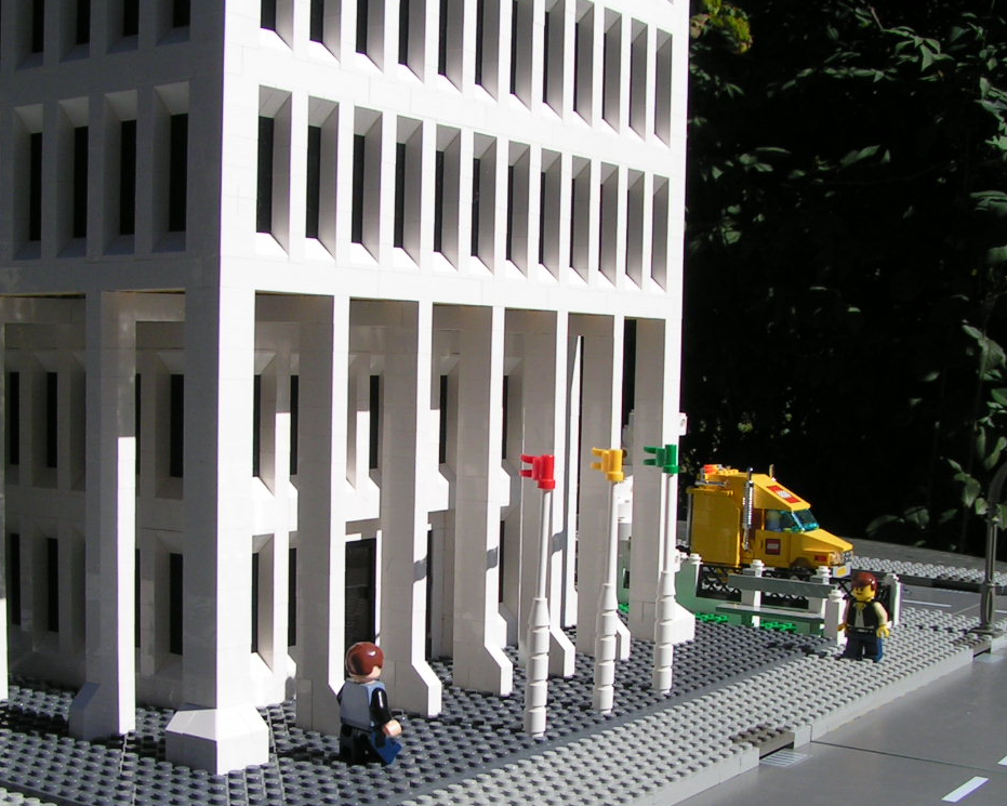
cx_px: 422
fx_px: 1520
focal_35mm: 51
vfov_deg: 29.6
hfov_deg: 36.6
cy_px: 490
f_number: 5.6
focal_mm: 5.8
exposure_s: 1/800
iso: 50
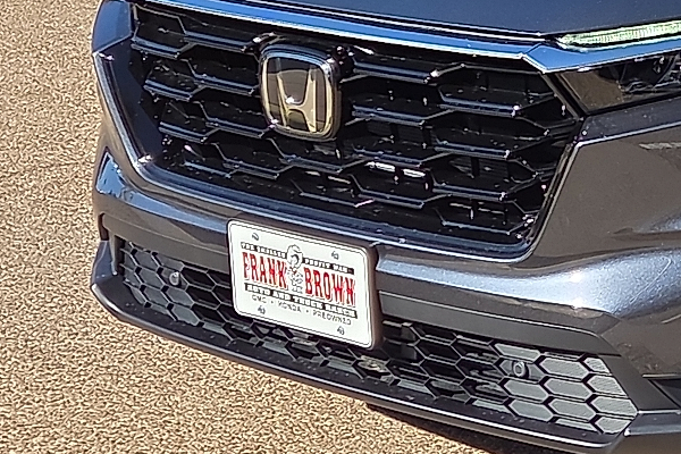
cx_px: 906
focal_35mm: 122
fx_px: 2308
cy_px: -3
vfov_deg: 11.1
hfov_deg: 15.9
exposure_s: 1/1111
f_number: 1.8
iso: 25
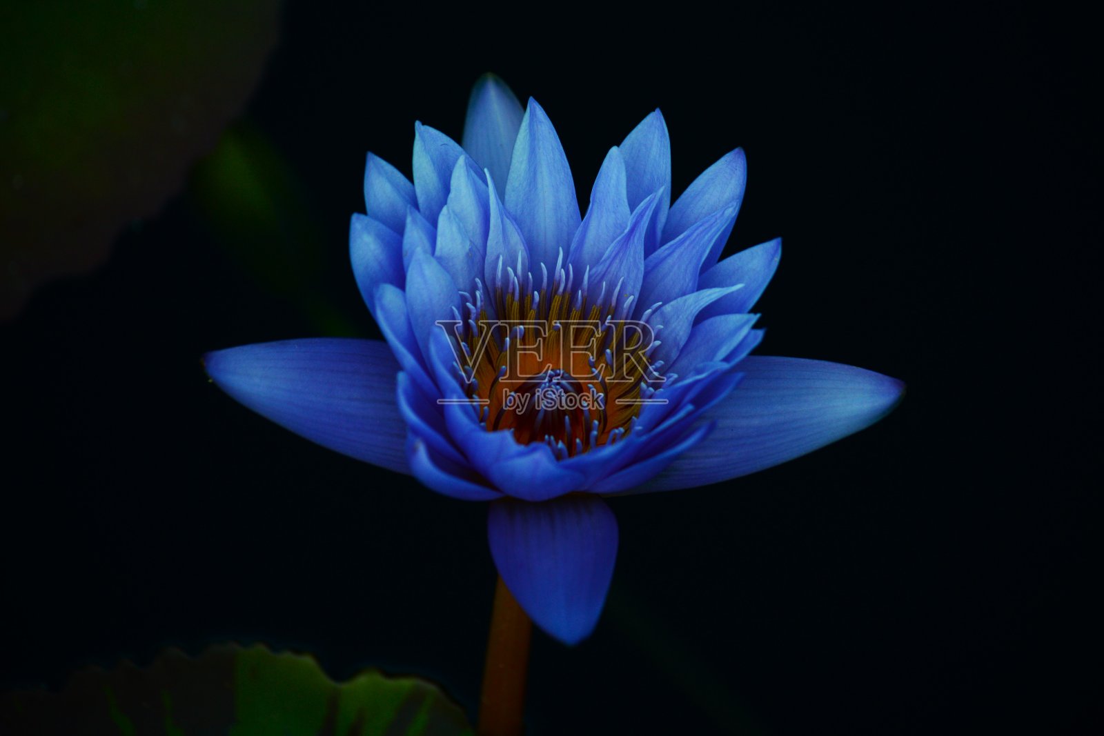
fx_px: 6900
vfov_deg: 6.1
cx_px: 552
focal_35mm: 225
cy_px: 368
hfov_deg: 9.1
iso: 200
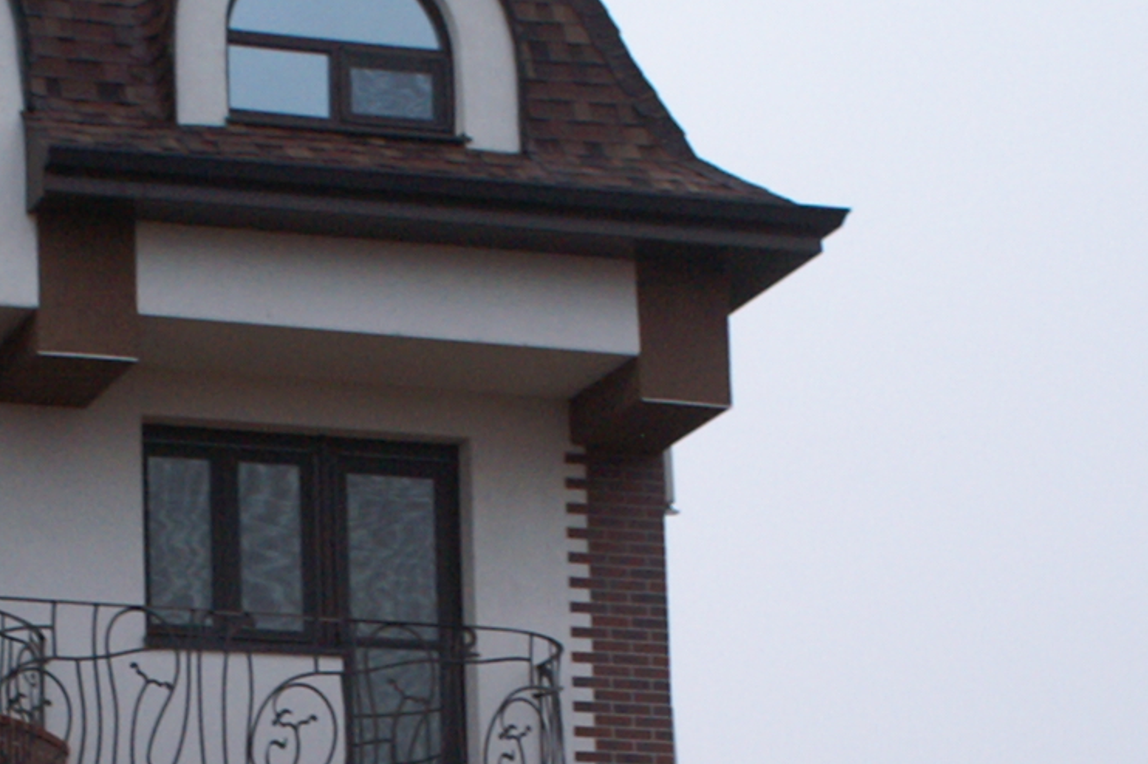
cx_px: 212
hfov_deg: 12.9
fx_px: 5036
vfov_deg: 8.5
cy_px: 1005
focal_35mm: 158
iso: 500
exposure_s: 1/50
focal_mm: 26
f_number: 4.5
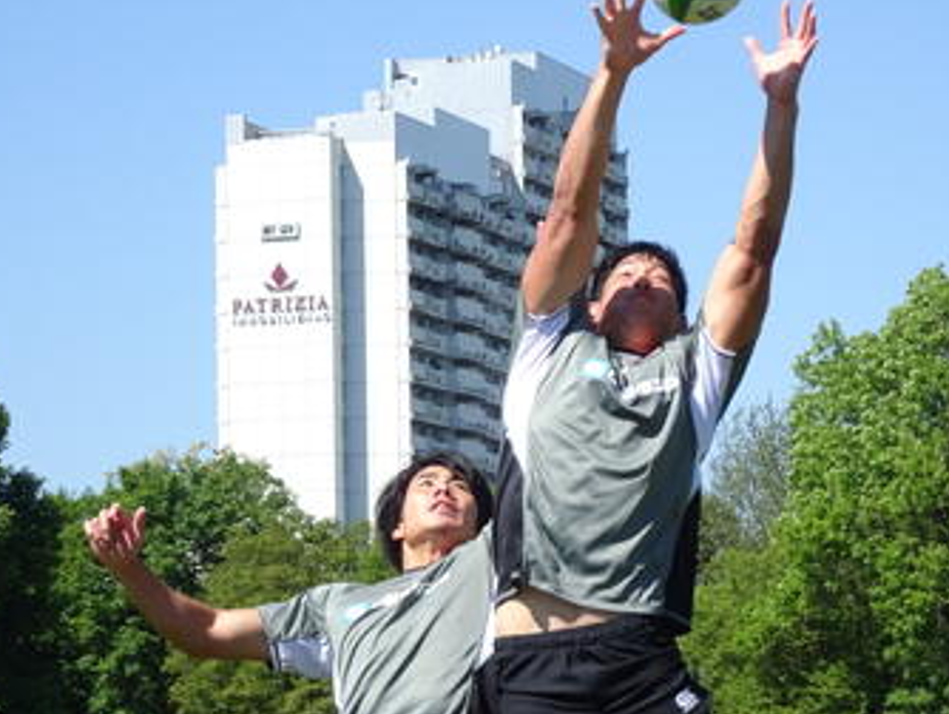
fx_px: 5377
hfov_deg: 10.1
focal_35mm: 196
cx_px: 582
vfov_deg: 7.6
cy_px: 414
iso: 250
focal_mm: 22.38
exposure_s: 1/800
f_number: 5.6
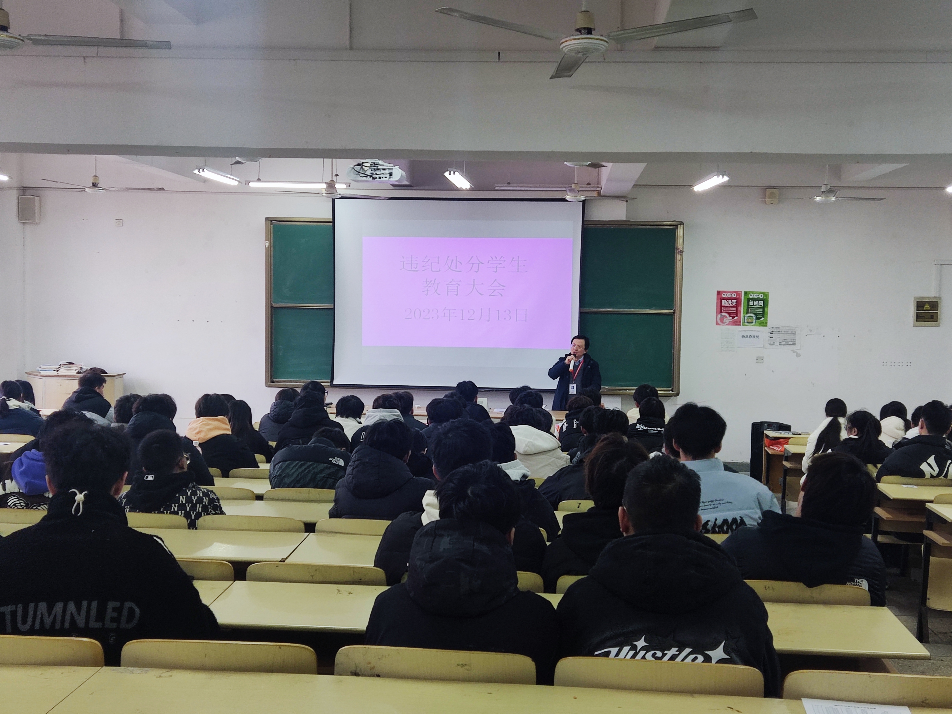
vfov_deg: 36.0
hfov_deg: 46.8
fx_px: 1100
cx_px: 476
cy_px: 357
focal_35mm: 40
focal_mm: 4.71
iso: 143
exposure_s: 1/50
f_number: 1.79
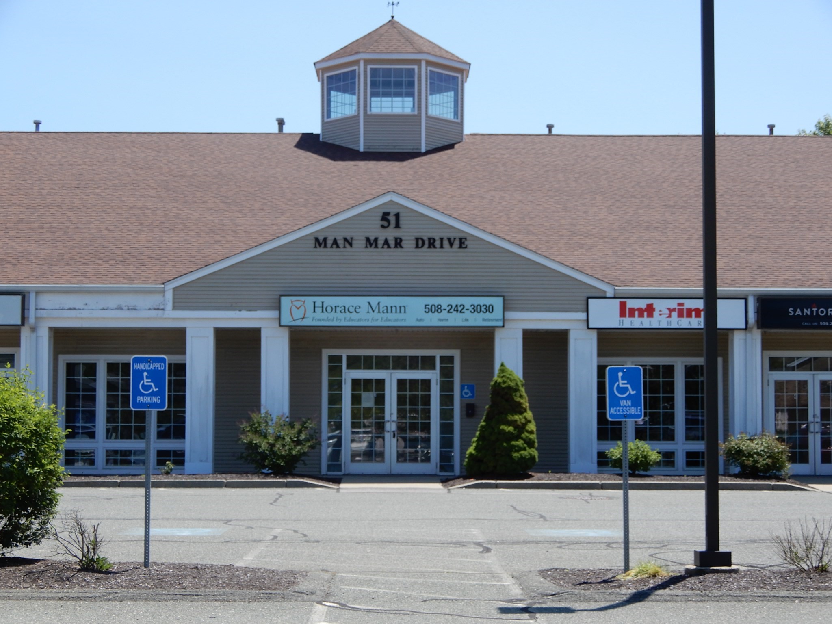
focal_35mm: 70
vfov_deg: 21.0
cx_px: 416
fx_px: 1682
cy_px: 312
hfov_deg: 27.8
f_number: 4.5
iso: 80
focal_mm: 12.5
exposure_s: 1/500
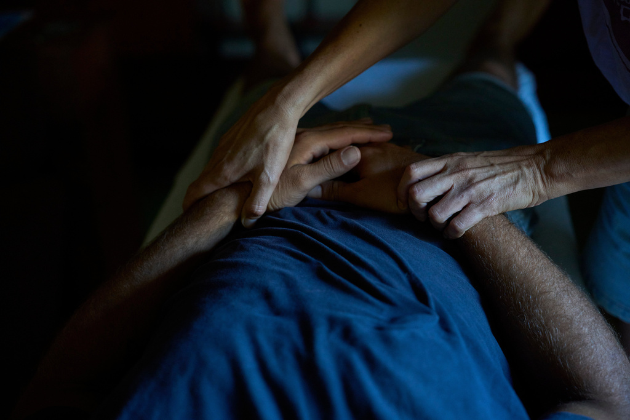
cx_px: 315
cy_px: 210
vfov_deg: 23.8
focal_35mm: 57
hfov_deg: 35.0
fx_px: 998
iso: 2000
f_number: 2.8
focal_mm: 57
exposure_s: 1/200
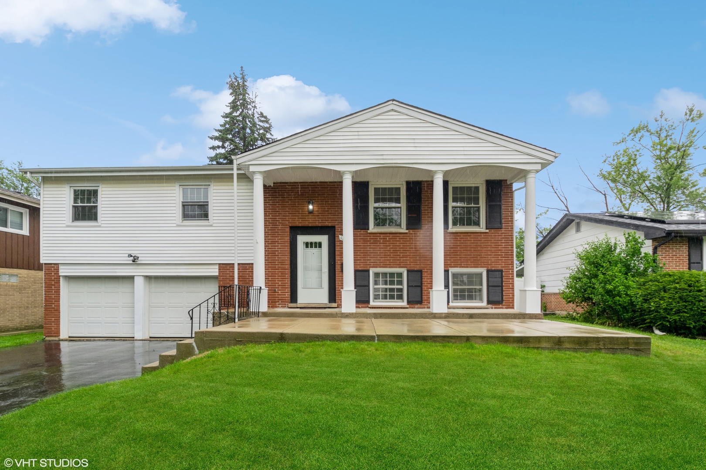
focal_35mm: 15
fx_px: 294
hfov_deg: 100.4
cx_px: 353
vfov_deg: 77.3
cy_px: 235
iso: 200
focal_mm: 10
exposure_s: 1/160
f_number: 5.6
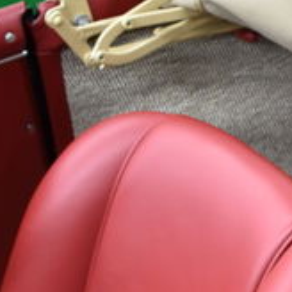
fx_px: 1193
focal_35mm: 125
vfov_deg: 13.5
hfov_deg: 13.0
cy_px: 370
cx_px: 474
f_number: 3.8
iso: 900
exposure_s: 1/30
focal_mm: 21
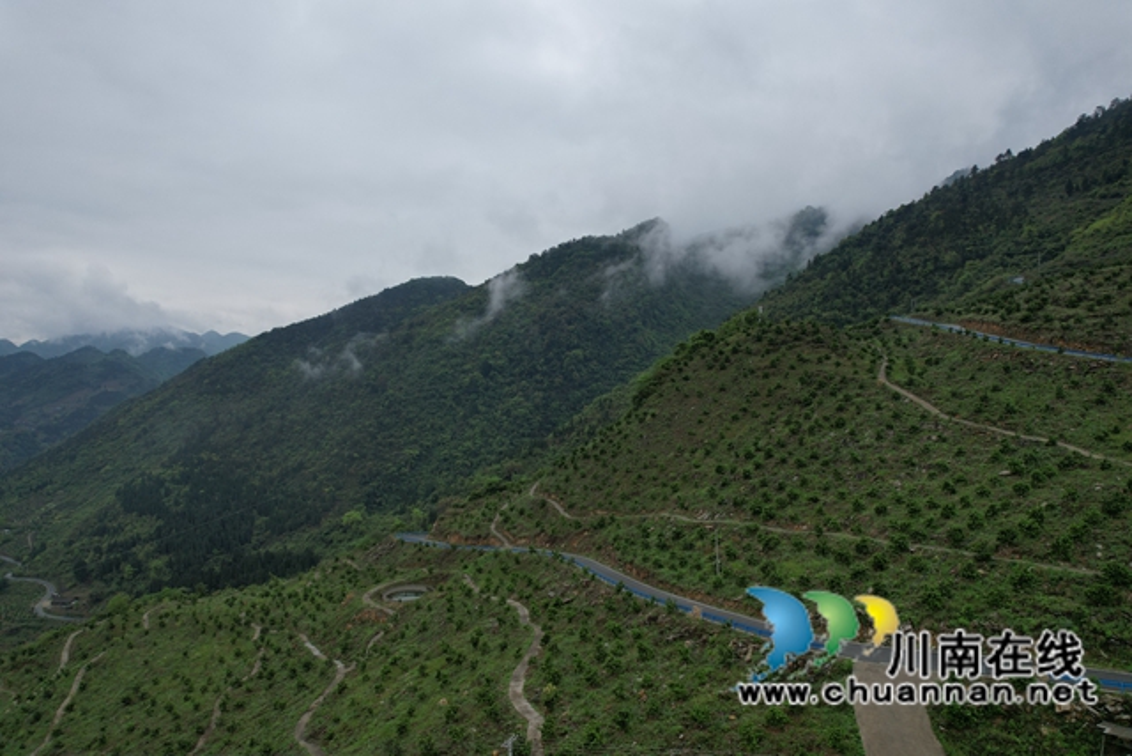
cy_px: 378
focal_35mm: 22
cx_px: 566
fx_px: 692
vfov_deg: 57.3
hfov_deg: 78.6
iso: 100
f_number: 2.8
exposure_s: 1/1250
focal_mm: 8.38
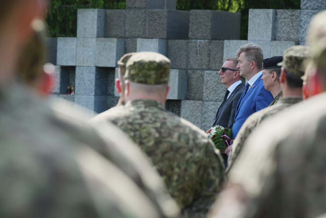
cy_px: 109
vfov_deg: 7.0
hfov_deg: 10.5
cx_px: 163
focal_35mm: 195
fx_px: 1766
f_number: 8
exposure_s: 1/400
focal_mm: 195
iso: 500
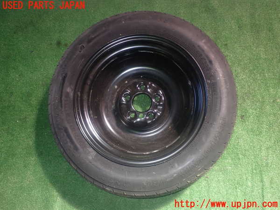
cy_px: 105
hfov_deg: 51.4
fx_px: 291
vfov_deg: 39.7
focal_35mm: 36
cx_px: 140
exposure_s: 1/80
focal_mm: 6.37
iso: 100
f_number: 2.5
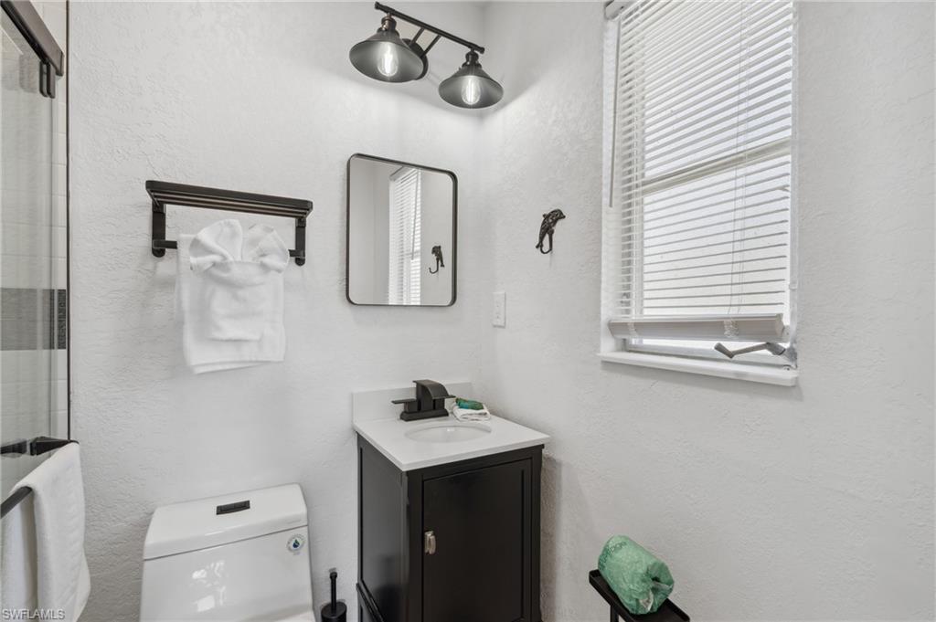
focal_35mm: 16
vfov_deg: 73.7
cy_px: 311
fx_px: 416
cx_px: 468
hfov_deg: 96.8
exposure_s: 1/25
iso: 200
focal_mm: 16
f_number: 9
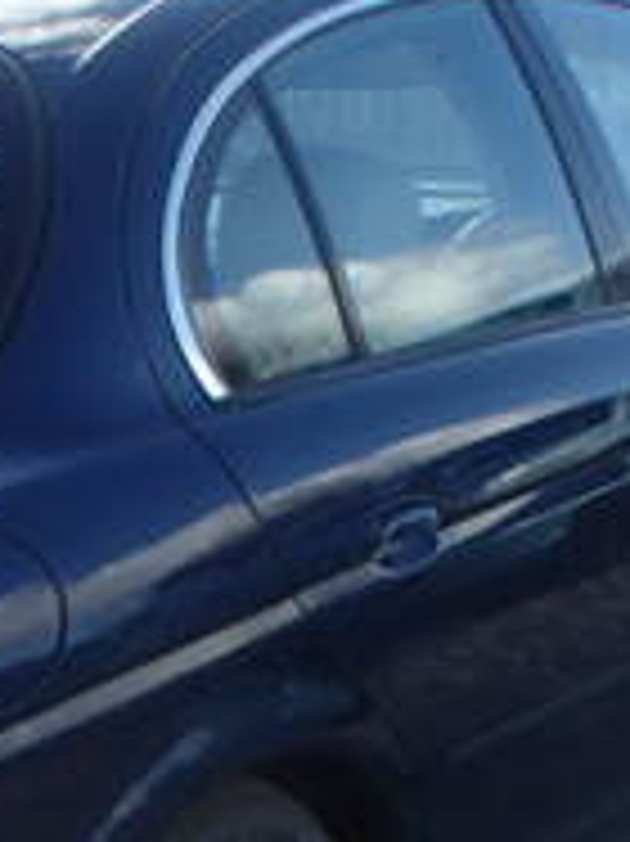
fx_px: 2332
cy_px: 774
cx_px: -212
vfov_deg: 20.0
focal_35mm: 96
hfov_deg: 14.7
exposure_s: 1/250
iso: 100
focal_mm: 5
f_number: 3.9
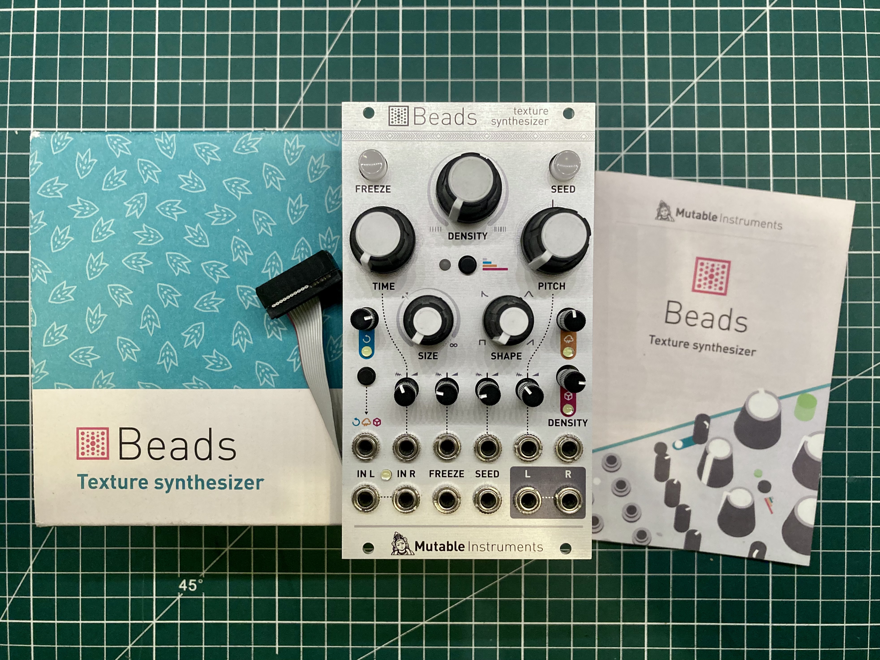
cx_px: 440
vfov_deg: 49.8
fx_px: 712
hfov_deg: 63.4
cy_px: 330
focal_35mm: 28
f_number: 1.8
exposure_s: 1/50
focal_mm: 3.99
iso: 200
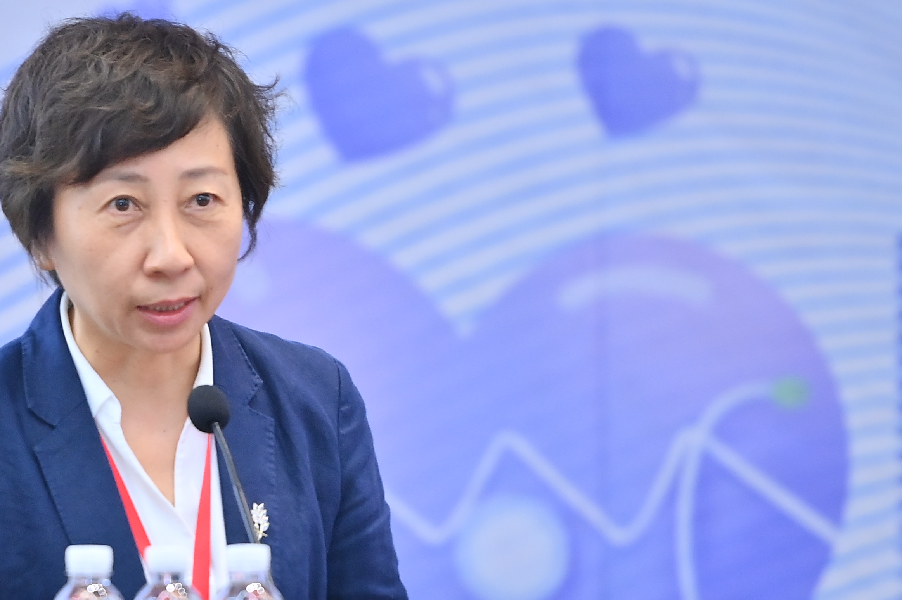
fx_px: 11994
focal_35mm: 479
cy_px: 504
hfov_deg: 4.3
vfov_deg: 2.9
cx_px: 196
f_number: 2.8
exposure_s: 1/100
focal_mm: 200
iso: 1600
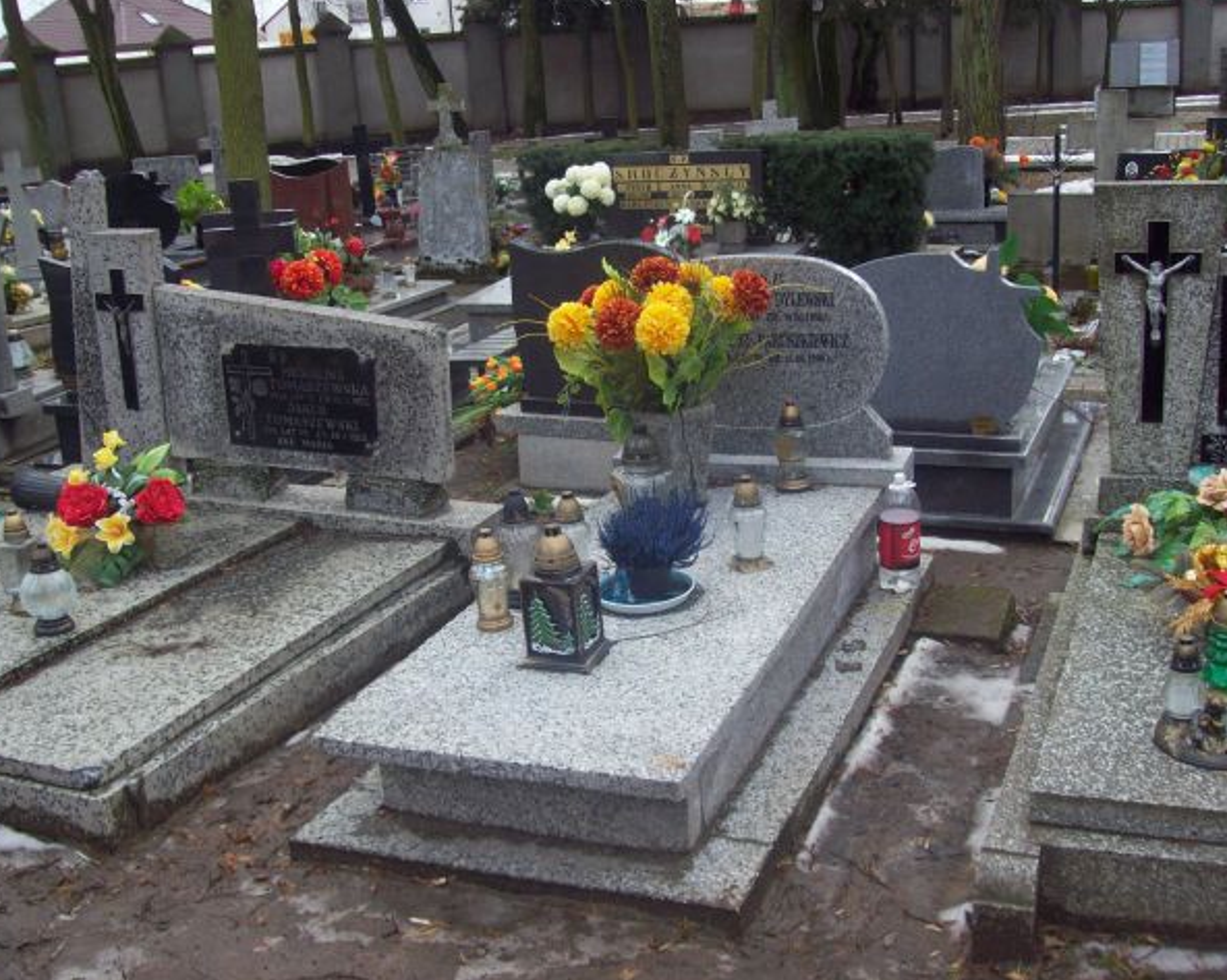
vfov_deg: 39.1
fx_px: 1379
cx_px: 601
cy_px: 489
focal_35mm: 38
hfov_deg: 48.0
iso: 80
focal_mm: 6
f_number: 2.7
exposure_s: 1/140
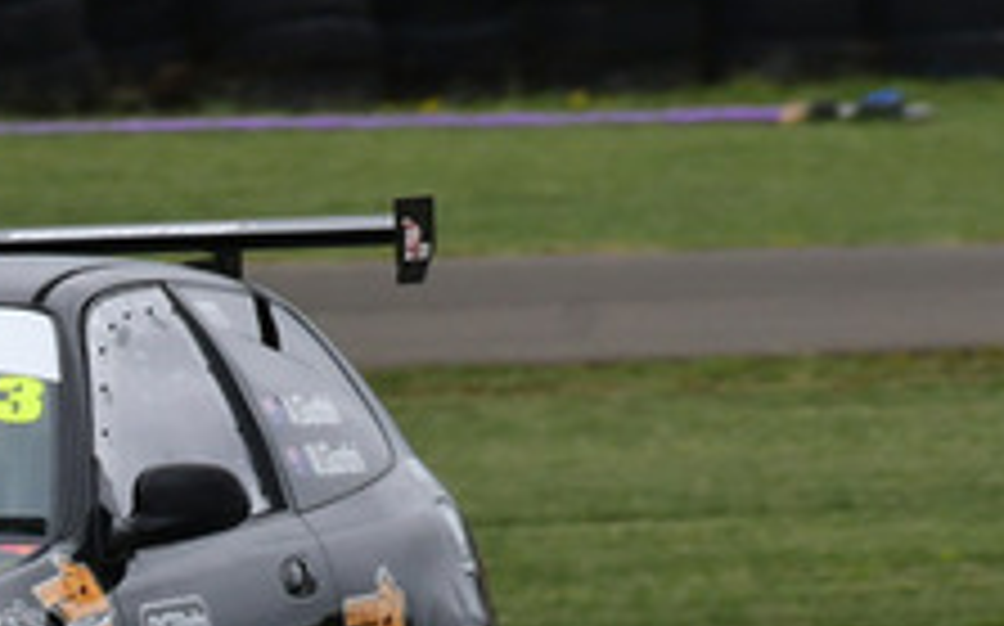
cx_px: -356
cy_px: 387
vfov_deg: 0.5
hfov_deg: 0.8
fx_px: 72018
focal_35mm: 2634
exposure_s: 1/640
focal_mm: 480
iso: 400
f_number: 10
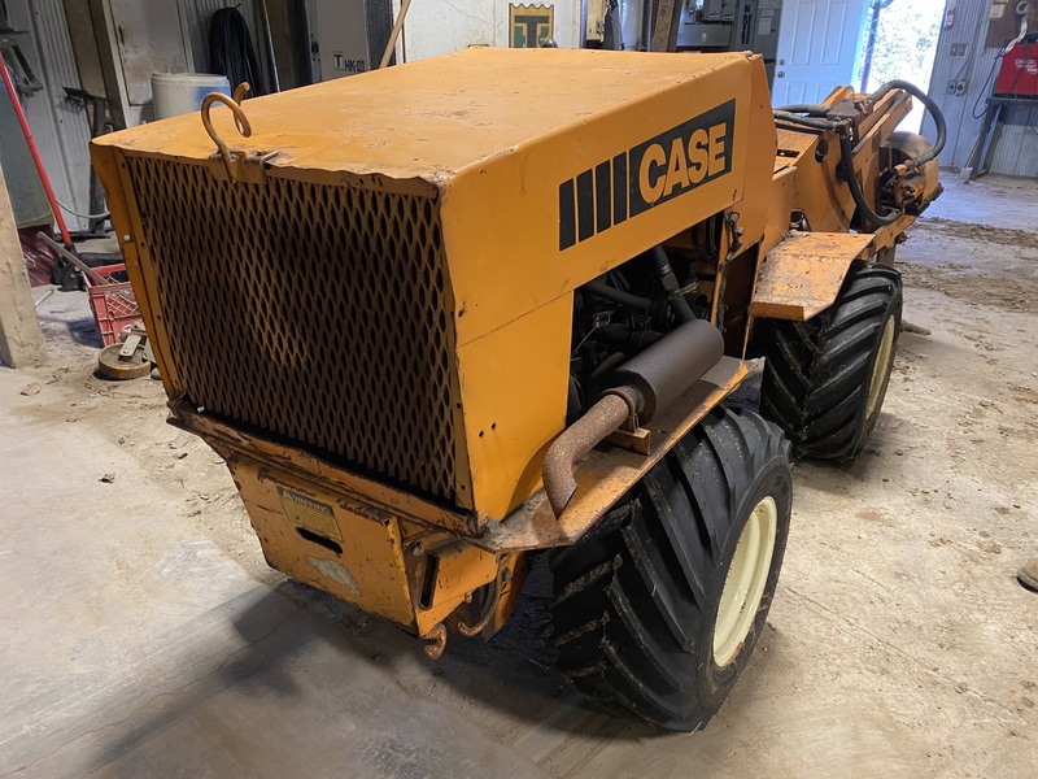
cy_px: 390
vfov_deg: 53.1
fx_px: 780
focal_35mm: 26
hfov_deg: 67.3
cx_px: 519
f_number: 1.8
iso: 400
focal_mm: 4.25
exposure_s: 1/40
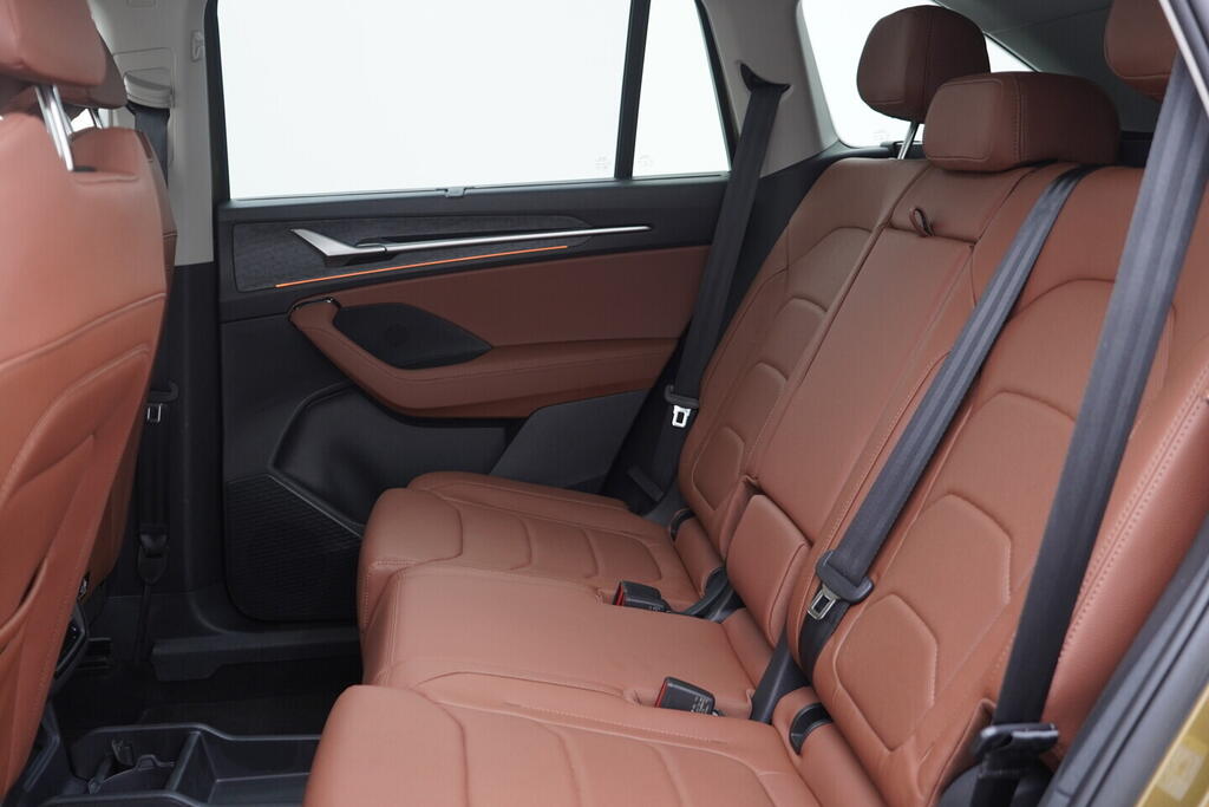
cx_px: 604
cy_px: 404
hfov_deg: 53.1
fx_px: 1209
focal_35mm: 36
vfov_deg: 36.9
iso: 400
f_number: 2.8
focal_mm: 24
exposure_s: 1/40
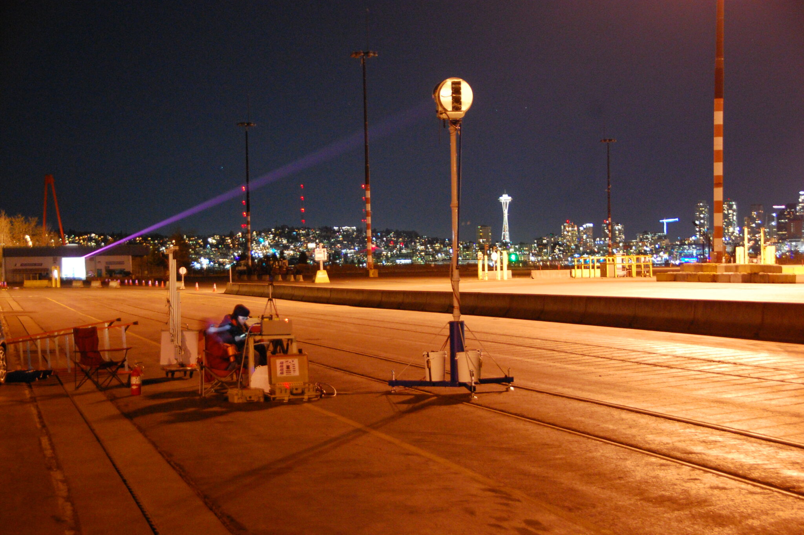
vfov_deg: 18.9
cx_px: 402
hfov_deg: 28.1
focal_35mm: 72
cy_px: 268
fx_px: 1607
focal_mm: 48
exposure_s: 1.5
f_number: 4.8
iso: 1600
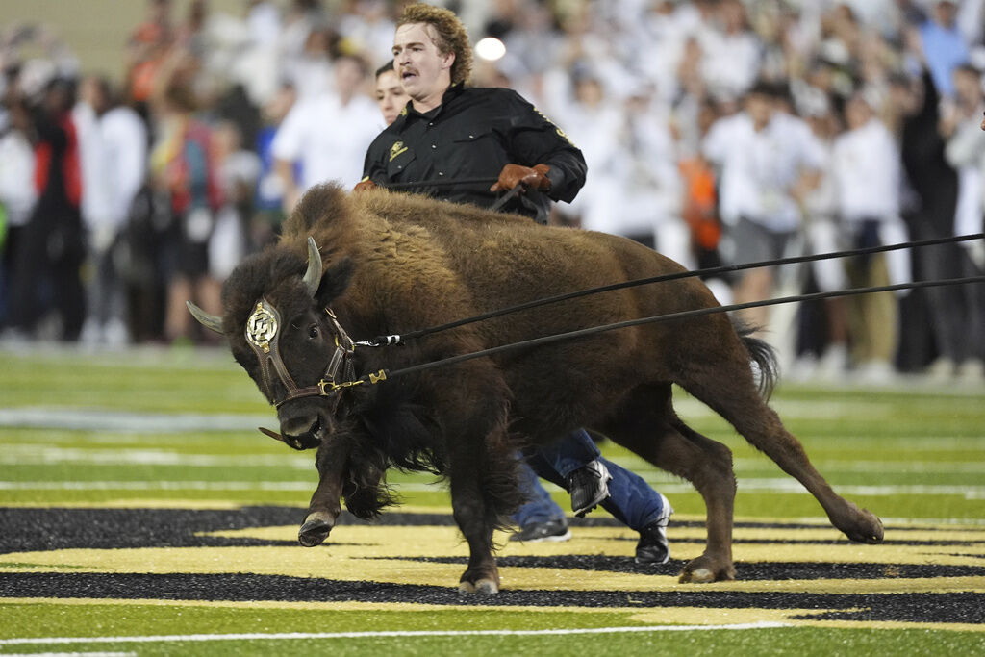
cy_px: 328
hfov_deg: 3.4
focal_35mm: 600
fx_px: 16418
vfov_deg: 2.3
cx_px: 492
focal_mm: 600
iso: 5000
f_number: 4
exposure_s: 1/1000
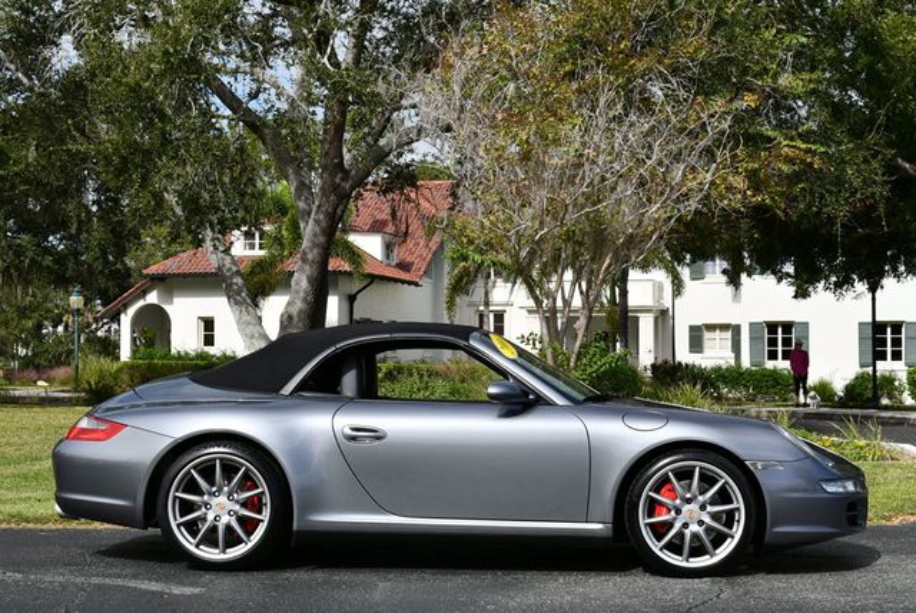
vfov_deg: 23.4
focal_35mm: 58
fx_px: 1477
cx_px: 458
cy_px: 306
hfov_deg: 34.5
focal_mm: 29
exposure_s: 1/320
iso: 100
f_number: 9
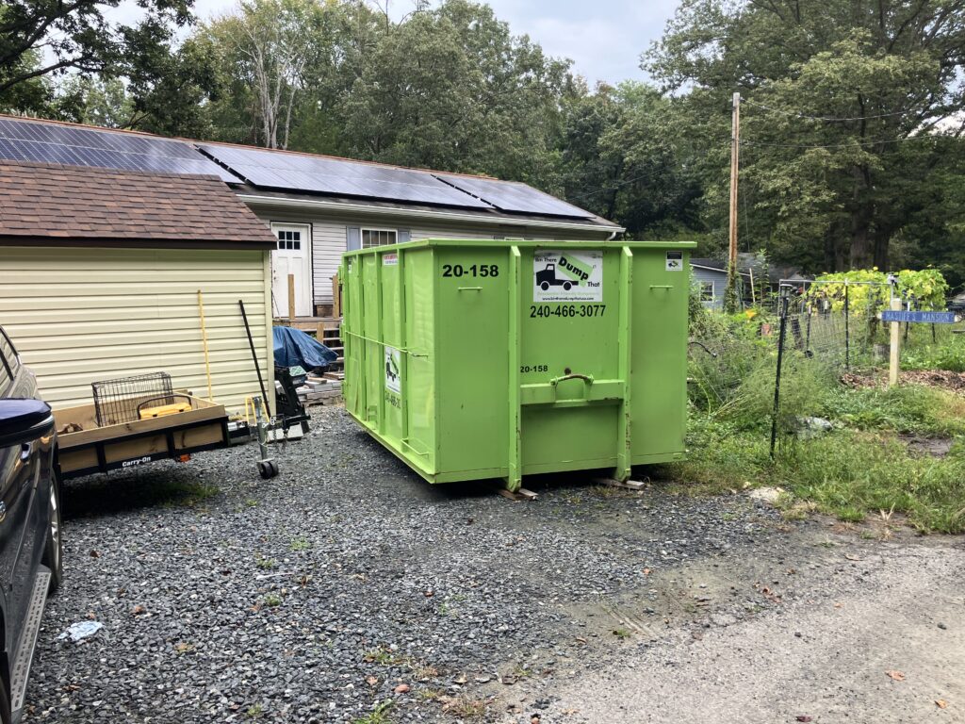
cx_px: 482
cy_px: 362
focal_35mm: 28
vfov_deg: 49.7
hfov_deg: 63.4
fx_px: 781
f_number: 1.8
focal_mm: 3.99
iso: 25
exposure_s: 1/265
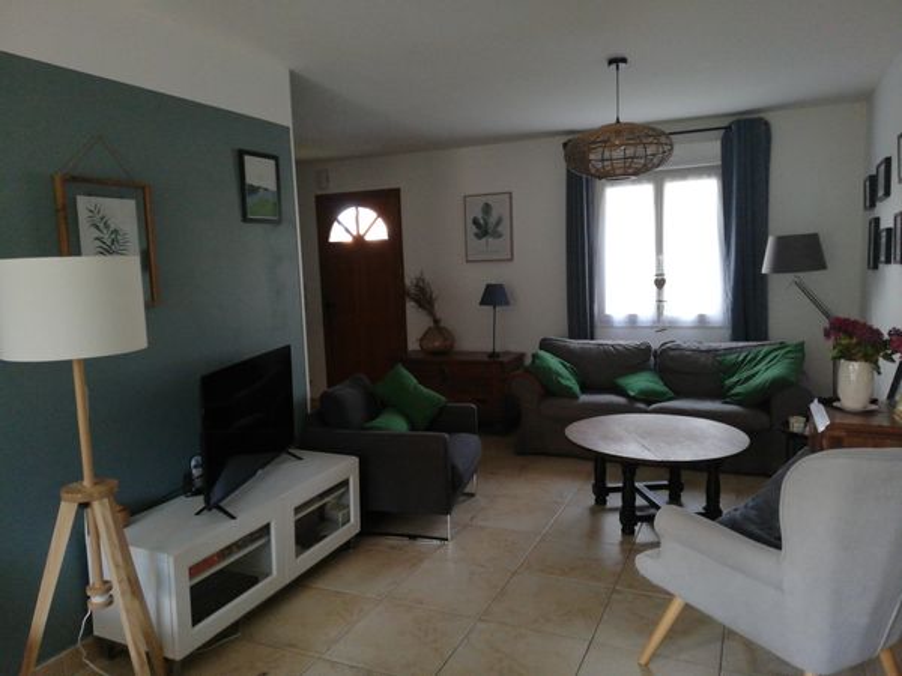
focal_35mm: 26
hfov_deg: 67.3
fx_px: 677
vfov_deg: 53.1
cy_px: 338
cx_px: 451
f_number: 2.2
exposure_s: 1/33.3
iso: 320
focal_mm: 3.81
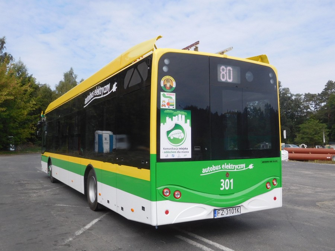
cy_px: 126
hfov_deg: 56.8
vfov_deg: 44.2
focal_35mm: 32
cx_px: 168
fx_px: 310
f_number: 3.6
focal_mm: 5.7
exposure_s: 1/1000
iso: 125
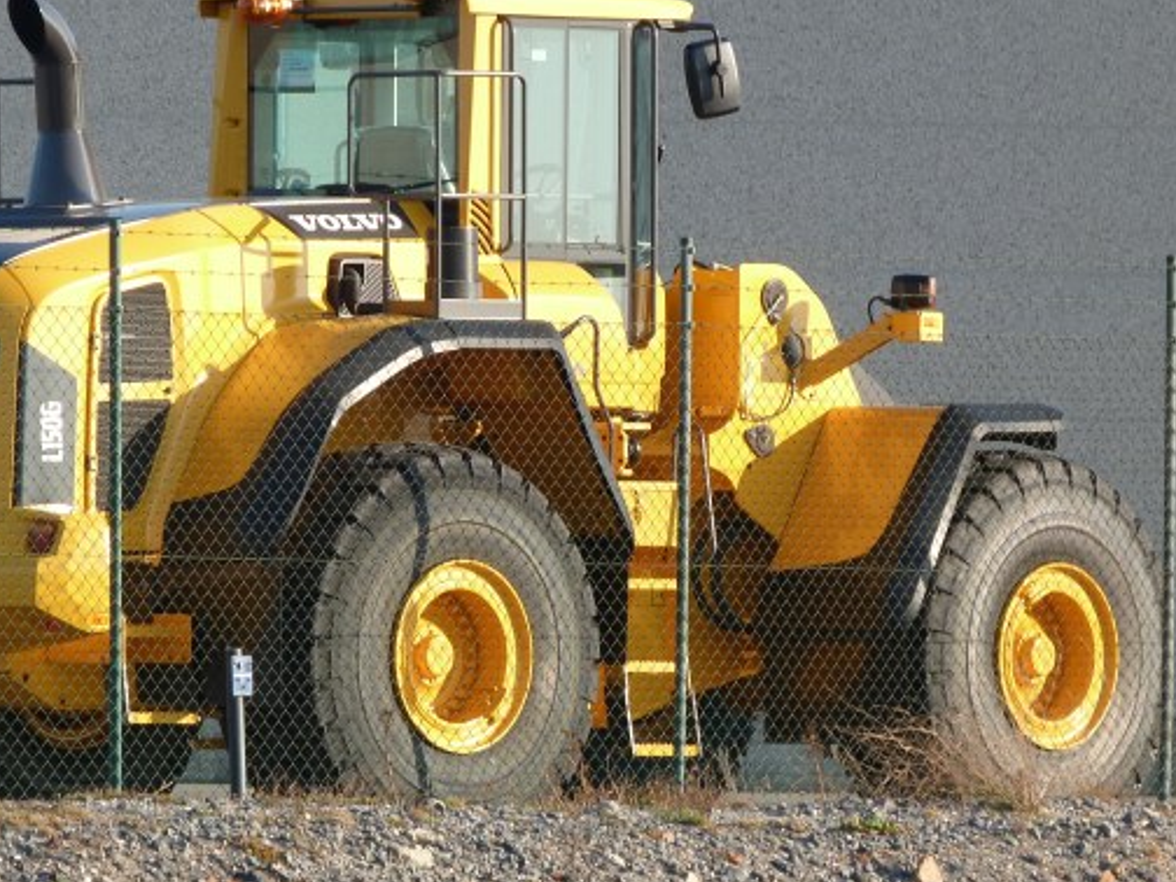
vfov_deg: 2.6
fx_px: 19093
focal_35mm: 562
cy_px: 397
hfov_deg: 3.5
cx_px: 338
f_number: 4.5
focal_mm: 63.7
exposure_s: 1/200
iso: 80
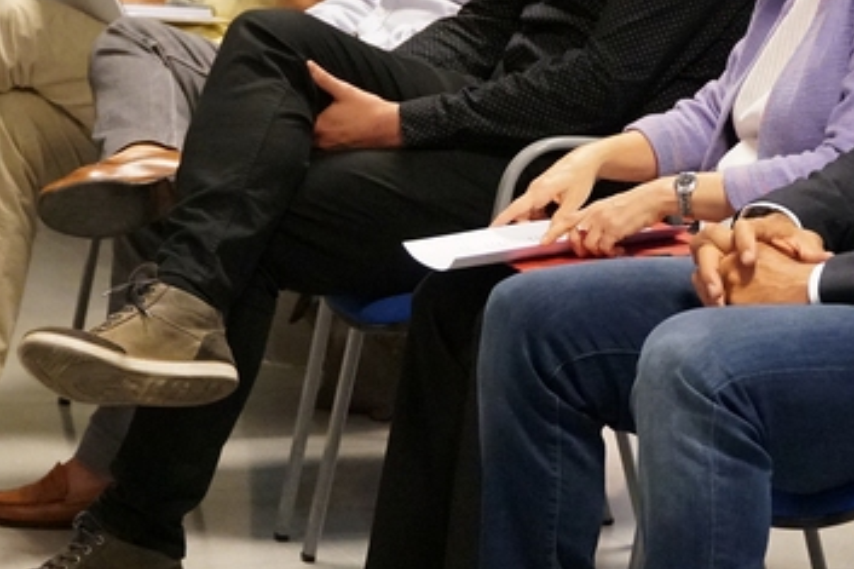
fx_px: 4911
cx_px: 639
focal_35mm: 207
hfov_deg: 9.9
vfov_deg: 6.6
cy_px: 196
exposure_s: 1/100
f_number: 4
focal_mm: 61
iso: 6400
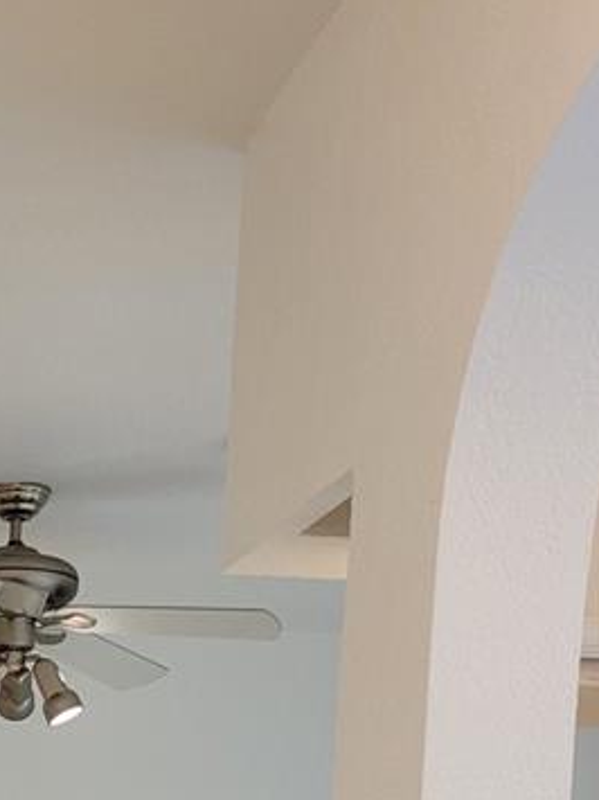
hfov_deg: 15.5
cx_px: -297
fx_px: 2032
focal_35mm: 88
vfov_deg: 19.3
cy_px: 1221
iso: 160
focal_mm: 5.4
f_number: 1.8
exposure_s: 1/60
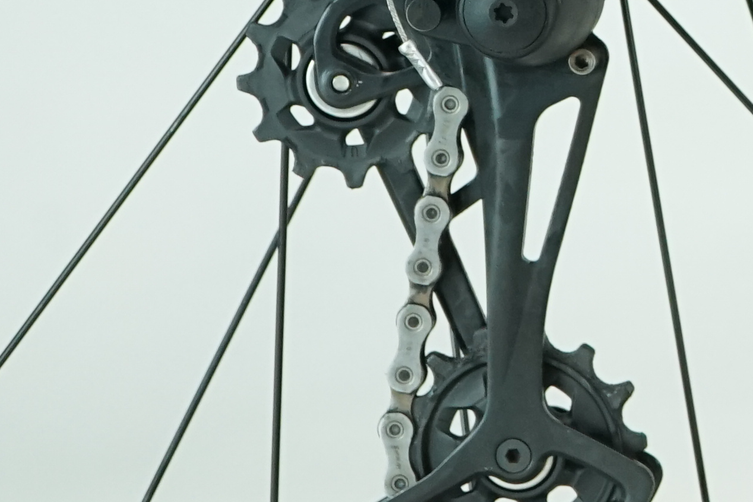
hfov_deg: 7.8
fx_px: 5146
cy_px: -68
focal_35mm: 246
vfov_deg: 5.6
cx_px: 1709
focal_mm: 52
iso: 1600
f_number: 5.6
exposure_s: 1/200
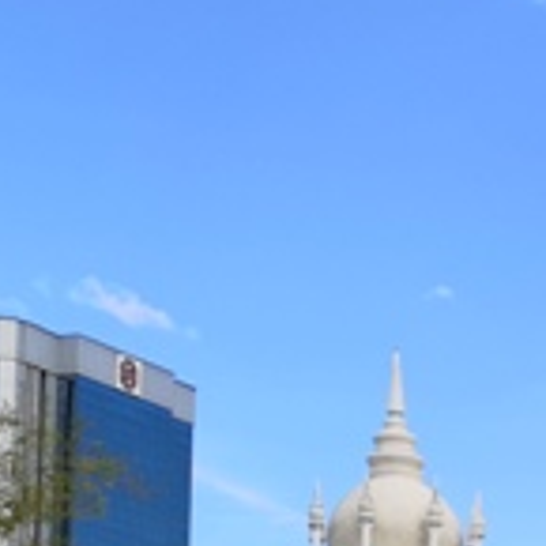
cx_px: 1039
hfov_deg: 12.0
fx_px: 2356
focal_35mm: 132
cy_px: 776
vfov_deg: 12.7
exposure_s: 1/1678
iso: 50
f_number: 1.8
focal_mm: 3.95
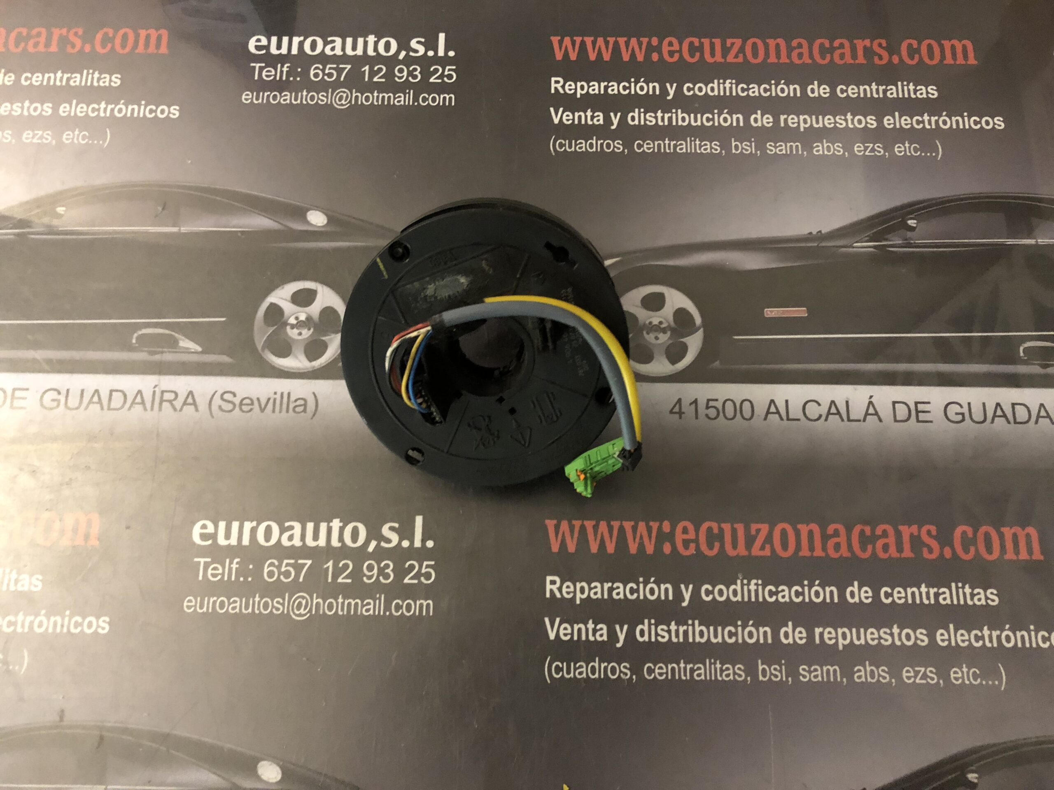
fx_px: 853
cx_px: 527
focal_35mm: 28
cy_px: 395
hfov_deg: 63.4
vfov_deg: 49.7
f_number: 1.8
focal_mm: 3.99
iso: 100
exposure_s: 1/4
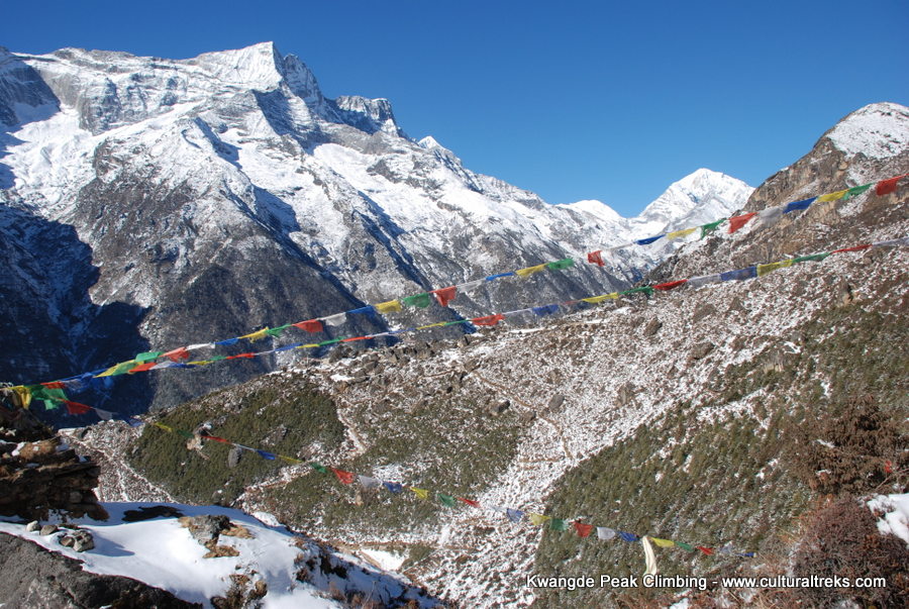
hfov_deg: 67.3
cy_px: 304
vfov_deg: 48.1
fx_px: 683
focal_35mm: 27
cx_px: 454
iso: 100
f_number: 8
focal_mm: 18
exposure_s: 1/250
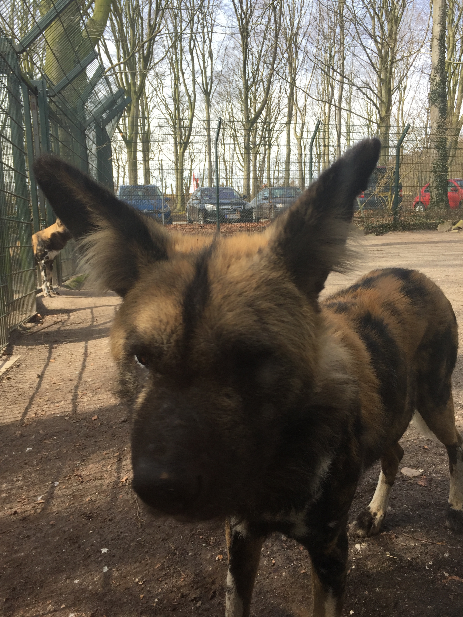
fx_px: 517
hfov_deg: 48.2
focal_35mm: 29
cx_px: 232
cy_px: 308
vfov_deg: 61.7
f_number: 2.2
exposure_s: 1/289
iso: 32
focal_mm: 4.15
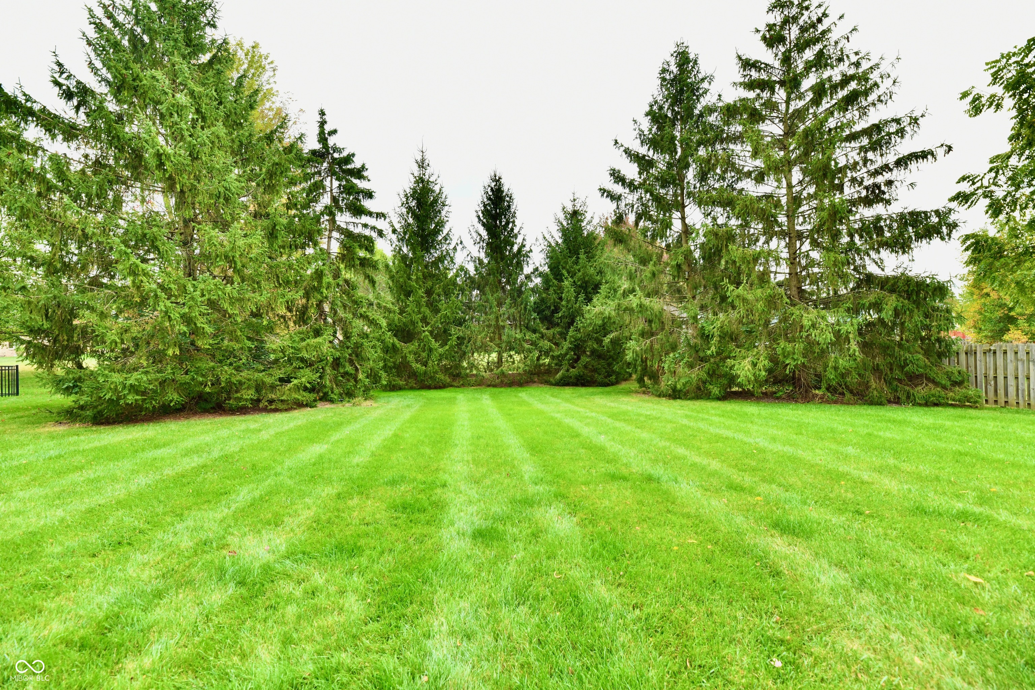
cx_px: 518
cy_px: 345
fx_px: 402
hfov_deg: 104.3
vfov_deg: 81.2
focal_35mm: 14
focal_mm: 14
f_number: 6.3
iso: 640
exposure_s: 1/160
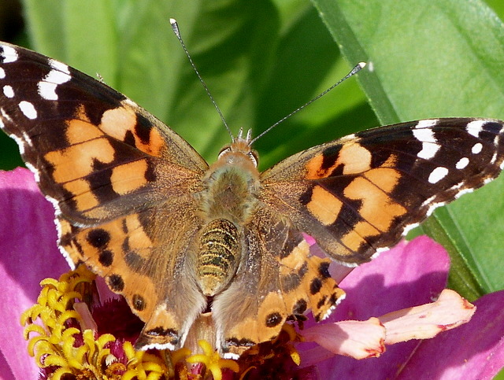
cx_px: 252
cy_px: 190
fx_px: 11659
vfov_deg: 1.9
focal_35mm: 799
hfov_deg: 2.5
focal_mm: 108
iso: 80
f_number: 5.6
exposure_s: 1/320
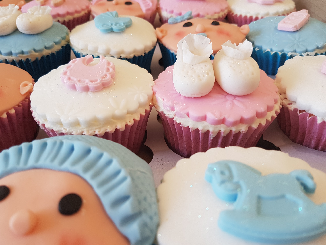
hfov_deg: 63.4
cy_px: 117
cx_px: 152
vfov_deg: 49.7
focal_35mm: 28
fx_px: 264
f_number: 1.7
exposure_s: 1/50
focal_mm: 4.2
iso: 50
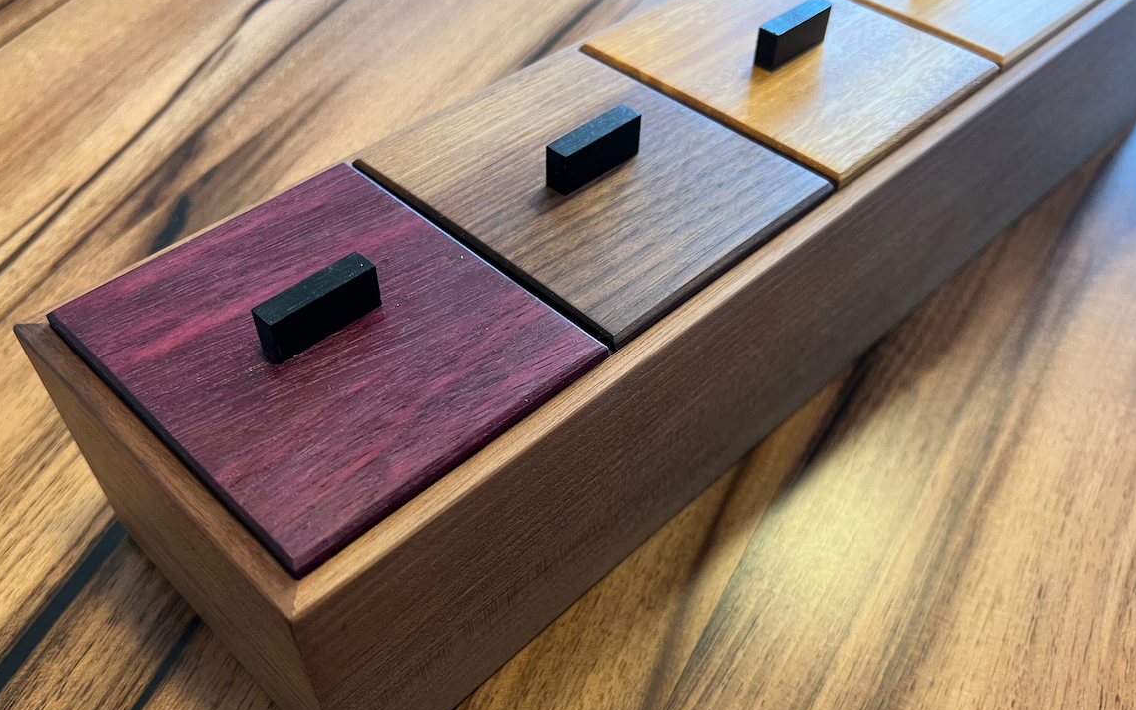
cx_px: 555
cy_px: 467
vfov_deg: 40.1
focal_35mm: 31
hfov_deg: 61.2
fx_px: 960
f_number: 1.5
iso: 200
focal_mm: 5.7
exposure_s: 1/50
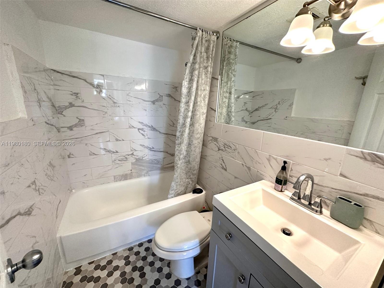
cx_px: 192
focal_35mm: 14
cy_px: 144
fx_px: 155
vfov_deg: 85.7
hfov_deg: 102.1
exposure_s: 1/120
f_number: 2.2
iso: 250
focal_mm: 2.22
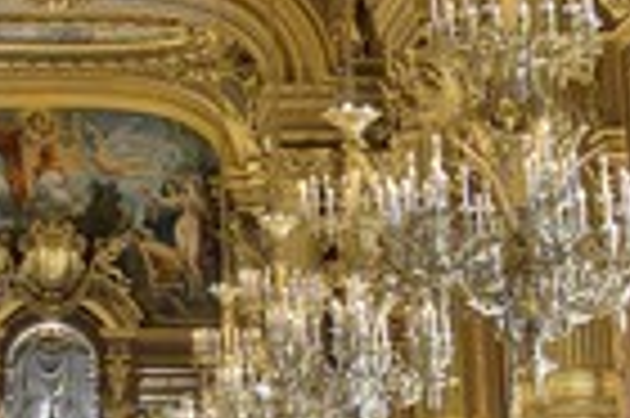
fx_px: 2307
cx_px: 50
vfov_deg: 10.2
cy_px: -121
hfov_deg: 15.4
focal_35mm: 132
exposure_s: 1/40
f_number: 3.5
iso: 1600
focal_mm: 44
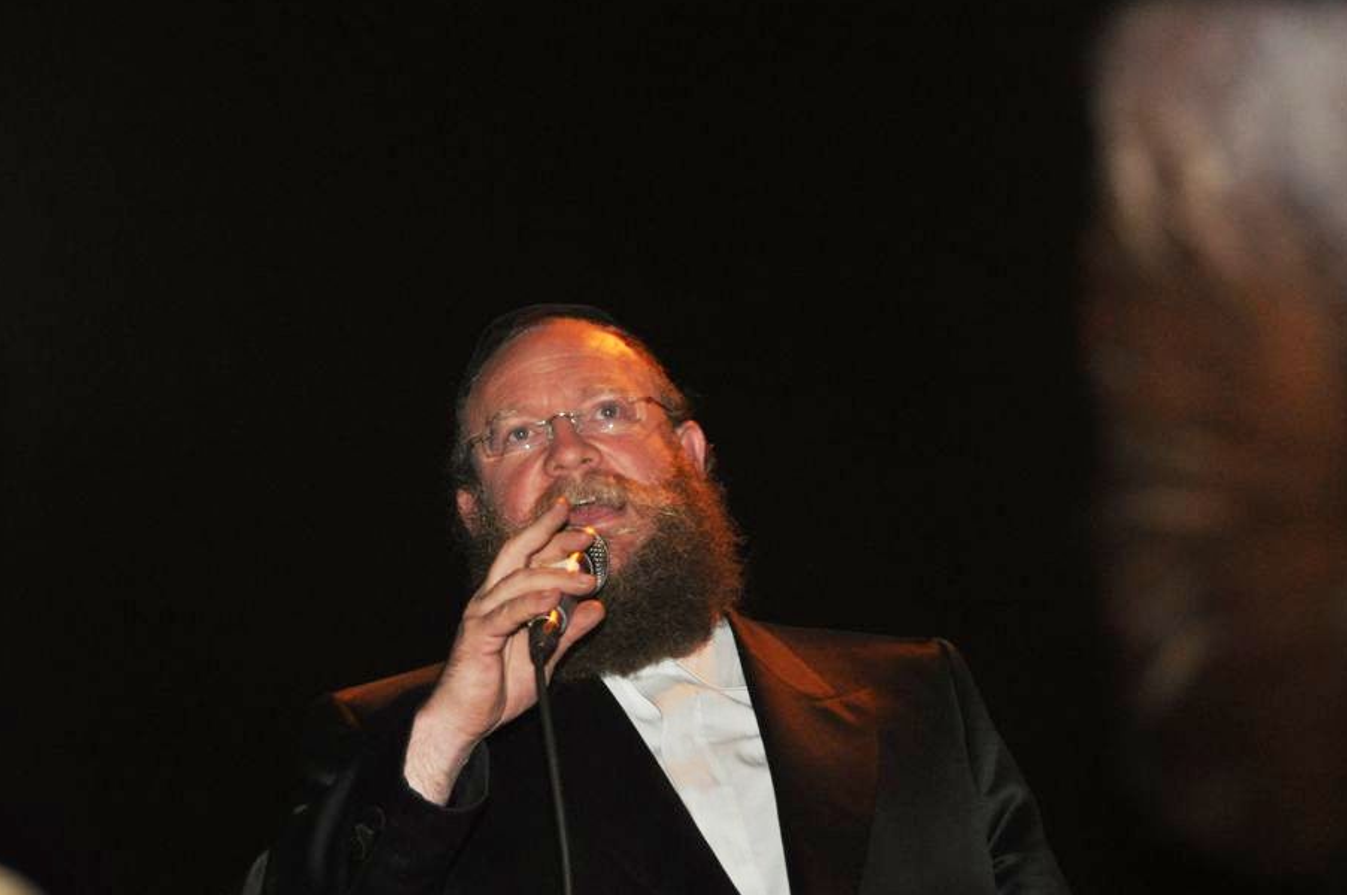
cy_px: 427
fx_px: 4133
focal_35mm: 111
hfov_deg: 18.5
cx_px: 589
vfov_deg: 12.4
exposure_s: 1/60
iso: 800
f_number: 5
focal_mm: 65
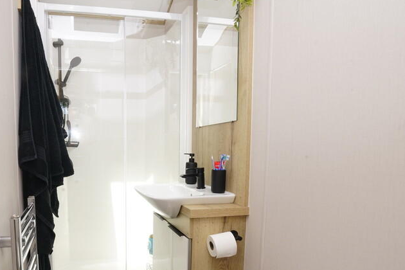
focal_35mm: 26
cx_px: 136
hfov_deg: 67.6
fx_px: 292
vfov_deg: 48.7
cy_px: 180
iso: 800
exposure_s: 1/60
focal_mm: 16
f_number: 16
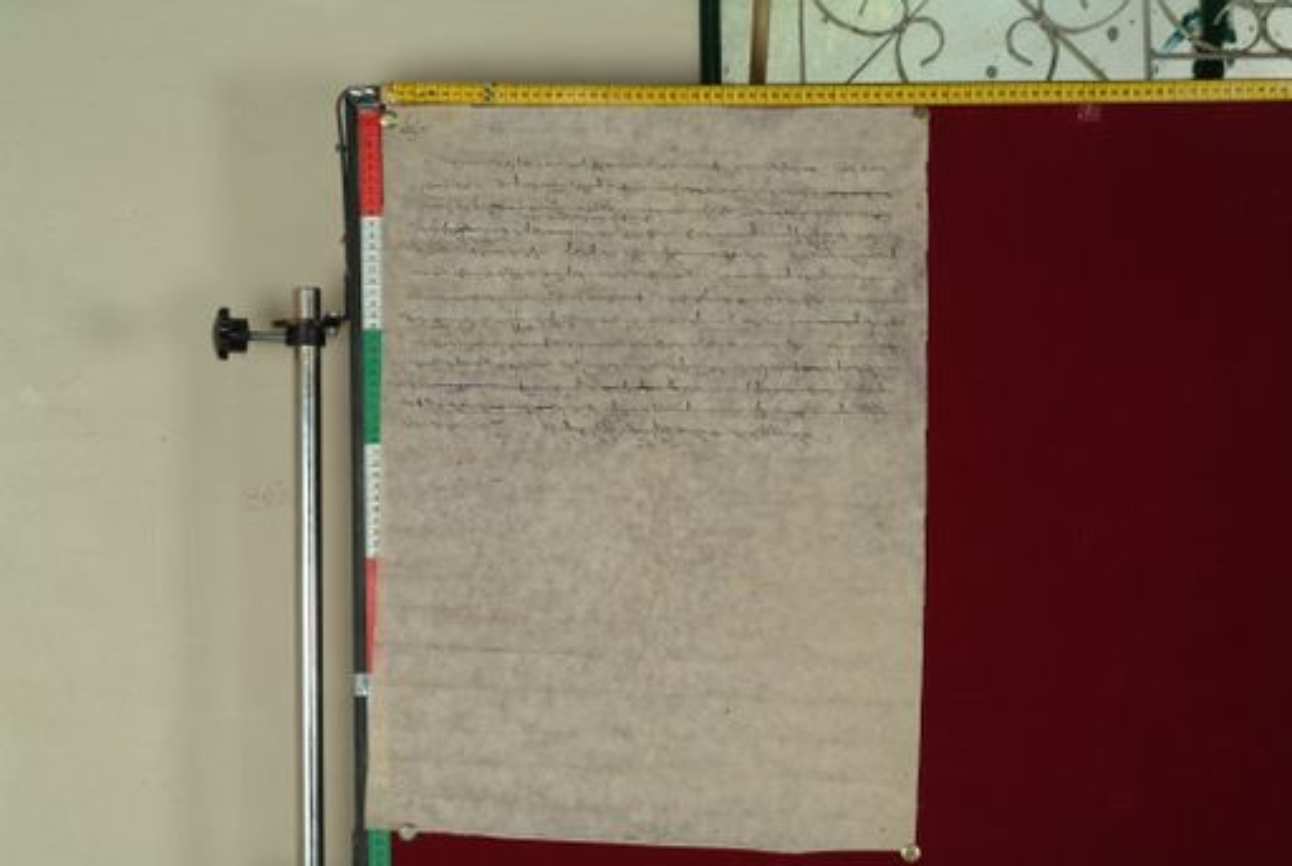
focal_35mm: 88
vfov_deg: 15.5
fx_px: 3181
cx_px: 646
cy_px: 433
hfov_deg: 23.0
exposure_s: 1/20
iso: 160
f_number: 13
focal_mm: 59
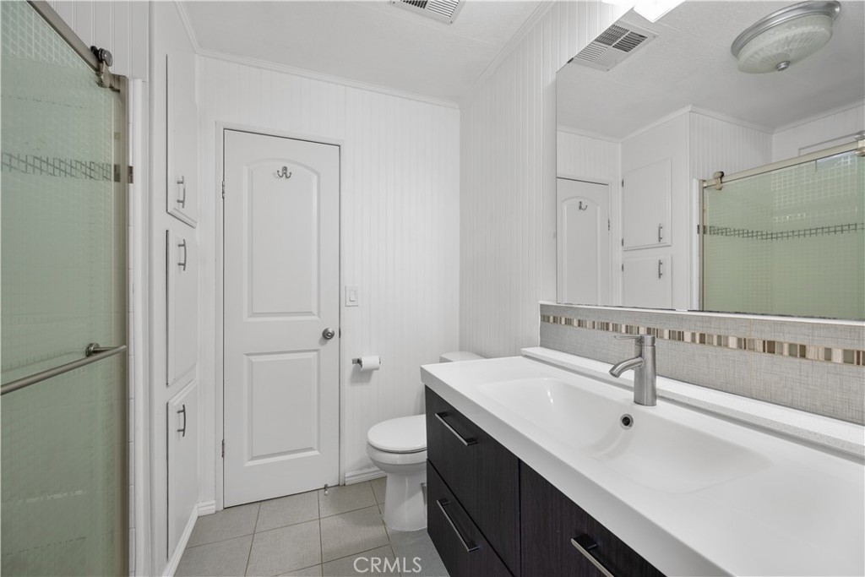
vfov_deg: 81.2
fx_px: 336
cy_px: 288
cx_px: 432
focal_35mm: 14
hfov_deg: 104.2
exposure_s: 1/4
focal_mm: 14
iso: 100
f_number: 8
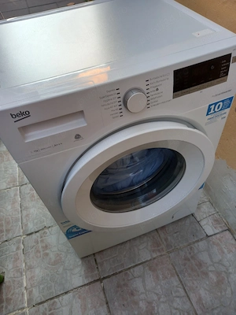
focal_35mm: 25
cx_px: 118
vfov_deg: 69.4
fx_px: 227
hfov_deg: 54.9
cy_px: 158
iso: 50
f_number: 2
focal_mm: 4.6
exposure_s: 1/100
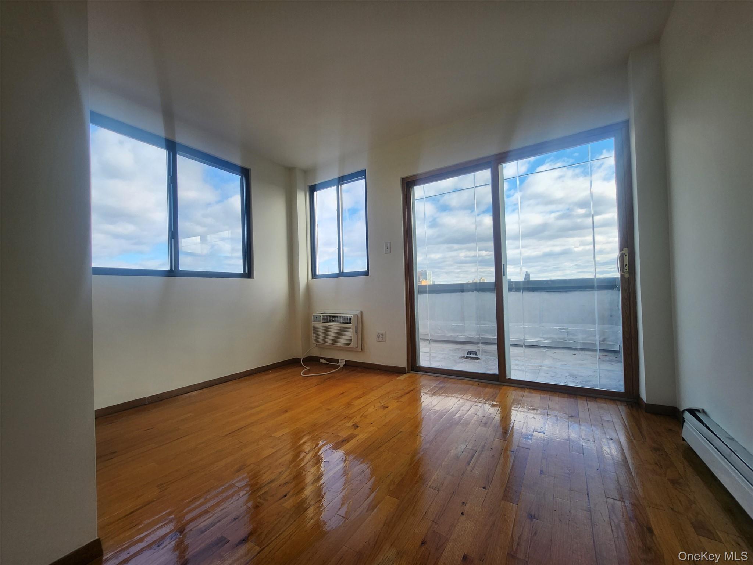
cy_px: 282
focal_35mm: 13
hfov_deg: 106.2
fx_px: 283
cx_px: 376
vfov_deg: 89.9
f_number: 2.2
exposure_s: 1/231
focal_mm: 1.74
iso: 32
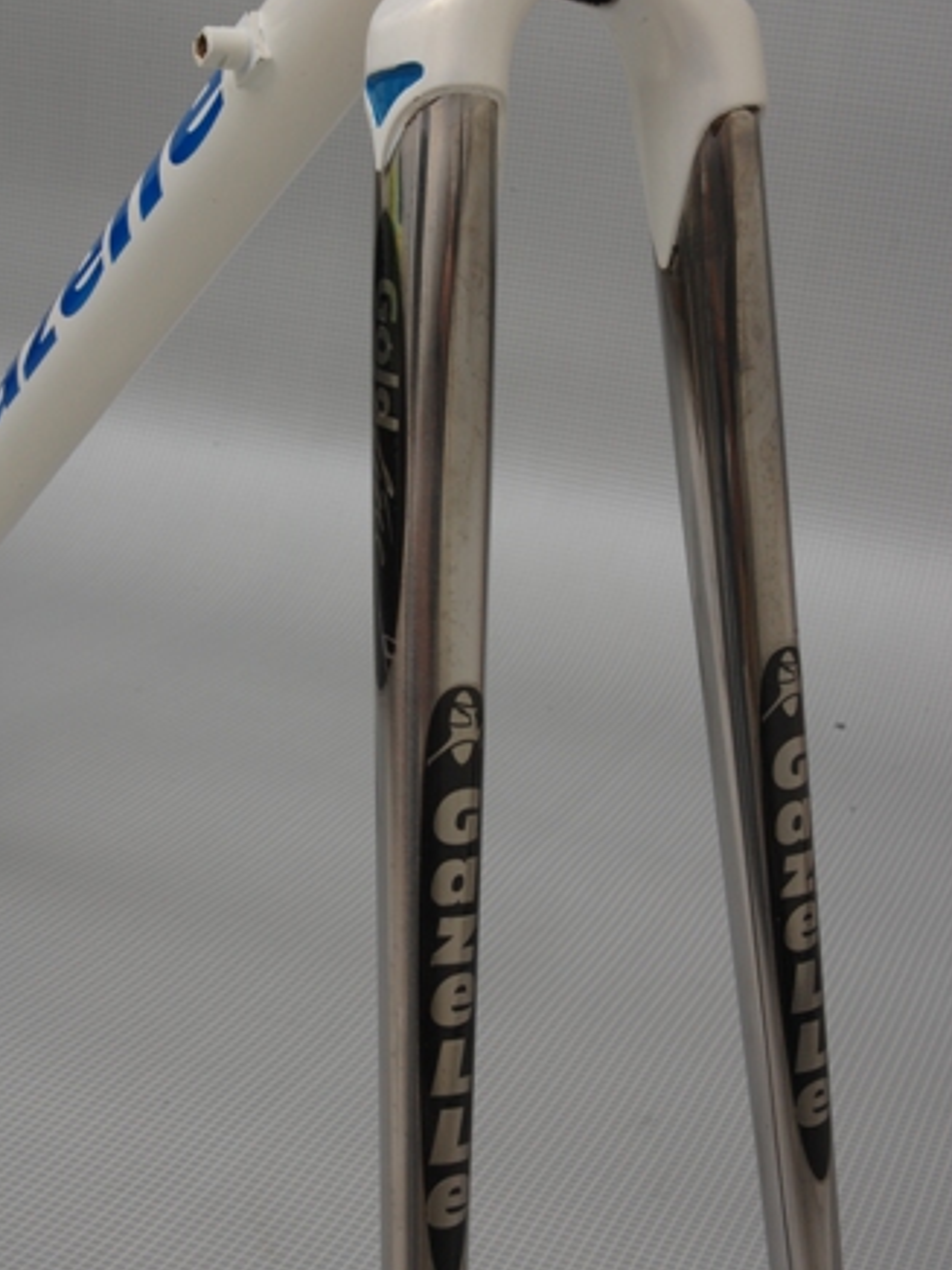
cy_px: 641
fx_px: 2420
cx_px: 472
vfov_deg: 29.4
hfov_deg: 22.3
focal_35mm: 66
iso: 400
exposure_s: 1/125
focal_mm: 40
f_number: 20
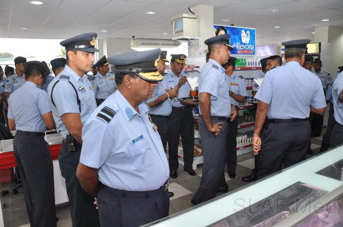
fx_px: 257
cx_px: 172
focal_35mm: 27
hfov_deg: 67.5
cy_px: 114
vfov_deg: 47.8
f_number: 3.5
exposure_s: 1/60
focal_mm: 18
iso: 250
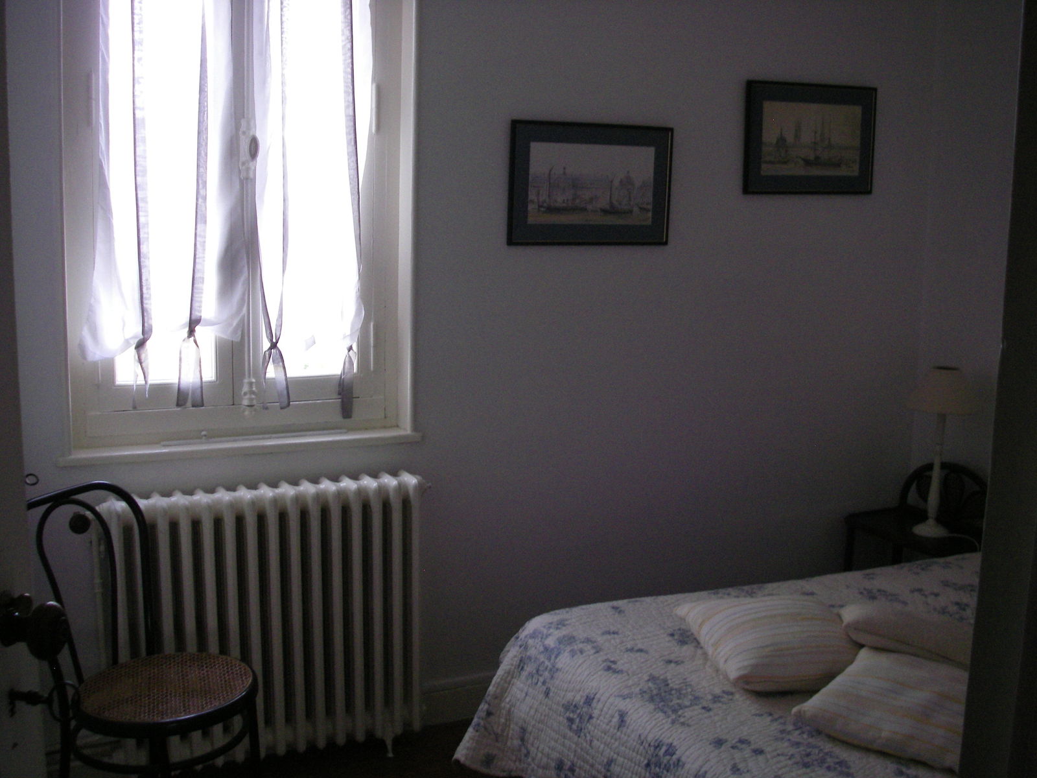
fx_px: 1138
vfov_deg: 37.7
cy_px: 389
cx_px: 518
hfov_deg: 49.0
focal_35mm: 38
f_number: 3.3
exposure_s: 1/50
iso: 200
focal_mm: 6.3
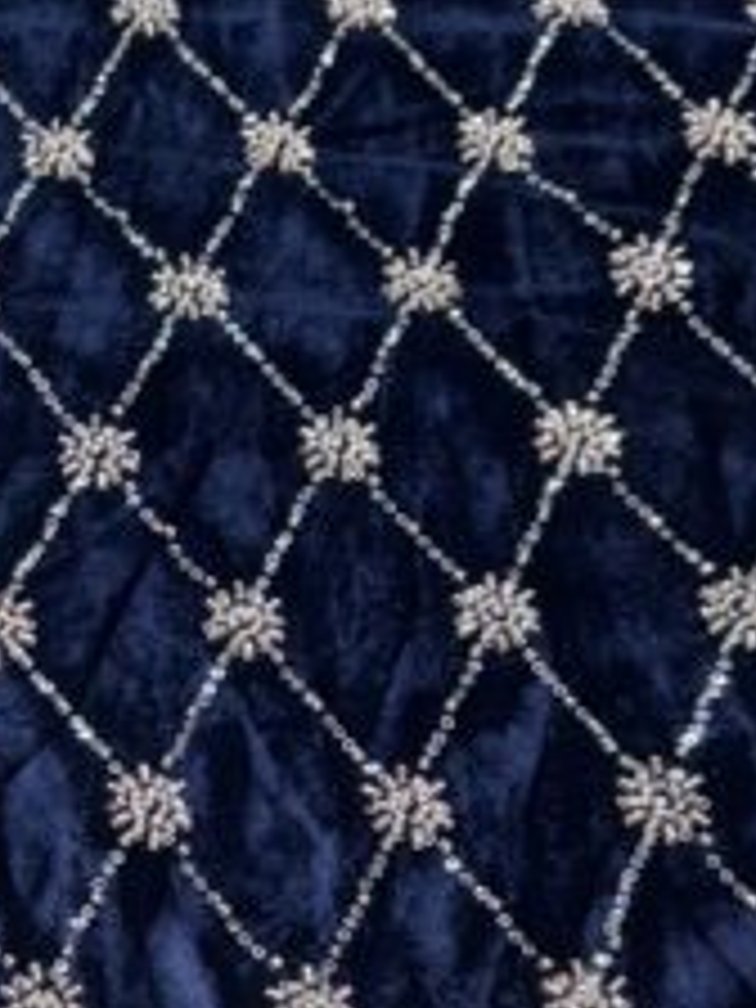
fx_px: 2708
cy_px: 752
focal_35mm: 93
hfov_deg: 15.2
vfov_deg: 20.9
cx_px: -225
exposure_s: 1/100
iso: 64
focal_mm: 5.96
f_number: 1.6
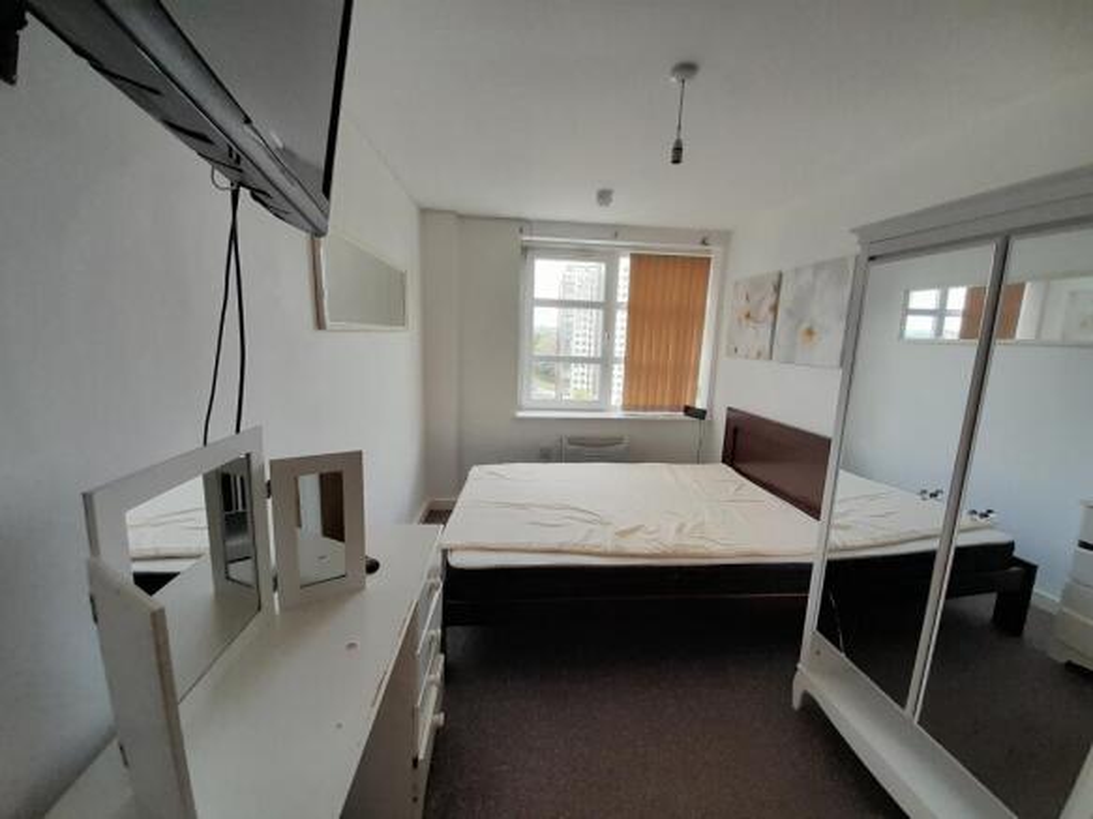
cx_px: 546
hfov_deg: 106.2
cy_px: 410
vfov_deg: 89.9
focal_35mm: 13
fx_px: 410
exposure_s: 1/100
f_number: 2.2
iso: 64
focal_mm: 1.13
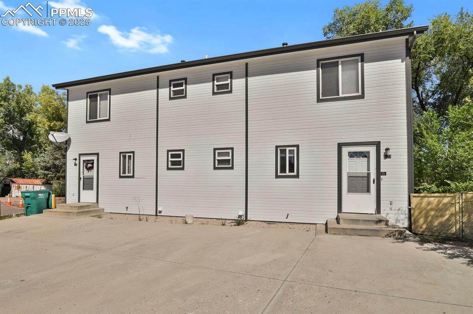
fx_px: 223
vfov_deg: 70.2
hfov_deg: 93.4
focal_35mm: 17
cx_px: 236
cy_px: 157
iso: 100
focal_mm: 17
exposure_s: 1/100
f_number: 8
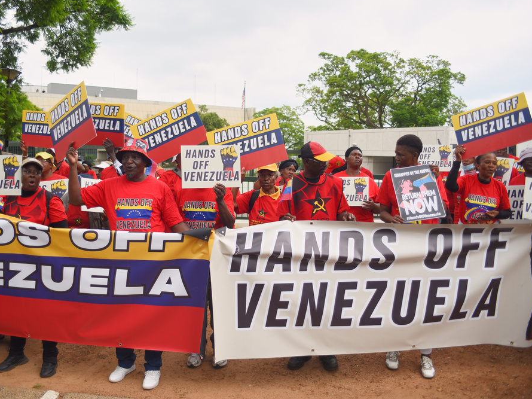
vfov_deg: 45.4
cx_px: 231
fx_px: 476
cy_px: 196
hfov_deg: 58.2
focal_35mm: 31
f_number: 2.8
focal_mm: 28
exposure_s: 1/1000
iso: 100
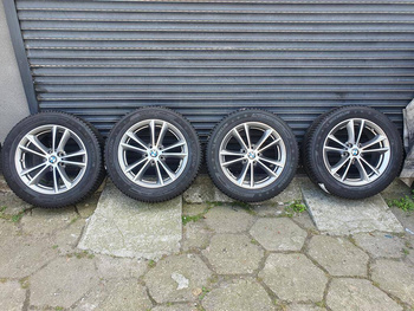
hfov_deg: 67.3
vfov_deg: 53.1
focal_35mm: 26
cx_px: 207
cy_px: 156
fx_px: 311
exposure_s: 1/128
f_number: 2.4
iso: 50
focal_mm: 4.32
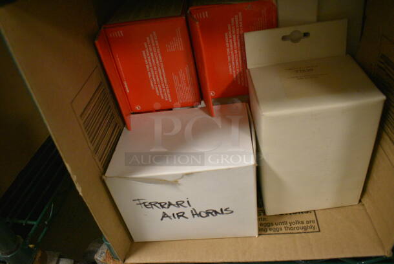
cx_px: 197
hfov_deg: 67.3
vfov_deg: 48.0
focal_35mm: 27
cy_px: 132
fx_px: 296
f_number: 3.5
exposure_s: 1/125
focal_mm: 18
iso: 4000
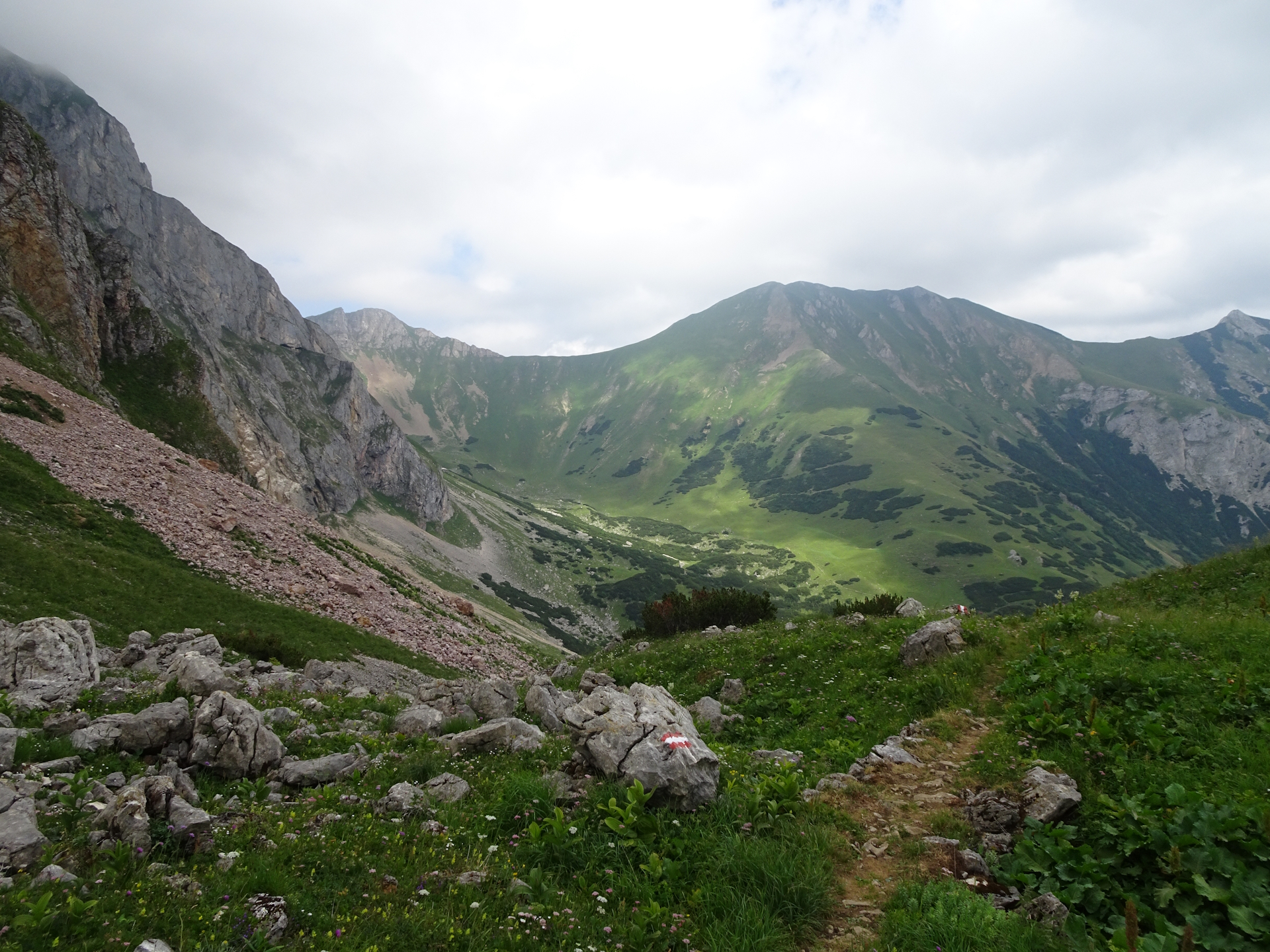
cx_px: 635
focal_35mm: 24
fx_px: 881
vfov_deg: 56.8
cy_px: 476
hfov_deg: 71.6
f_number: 3.5
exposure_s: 1/640
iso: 80
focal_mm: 4.1
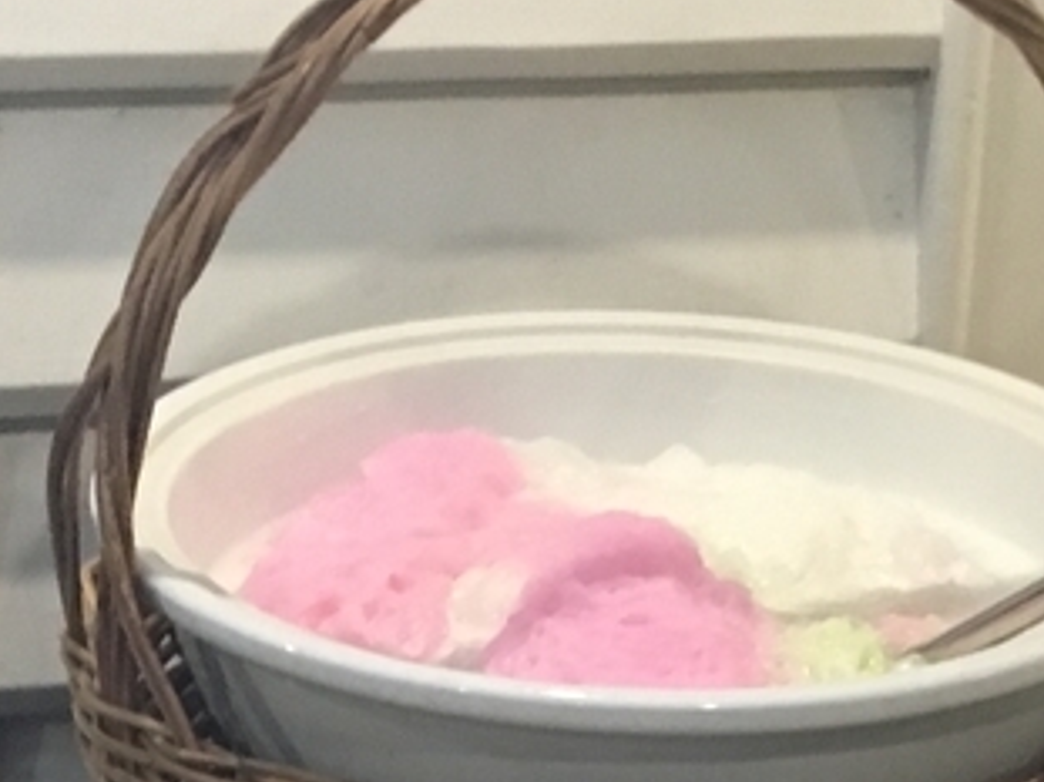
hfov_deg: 17.5
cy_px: 1403
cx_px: 708
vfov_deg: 12.1
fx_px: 3377
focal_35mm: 112
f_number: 2.2
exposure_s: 1/17
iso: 250
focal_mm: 4.15
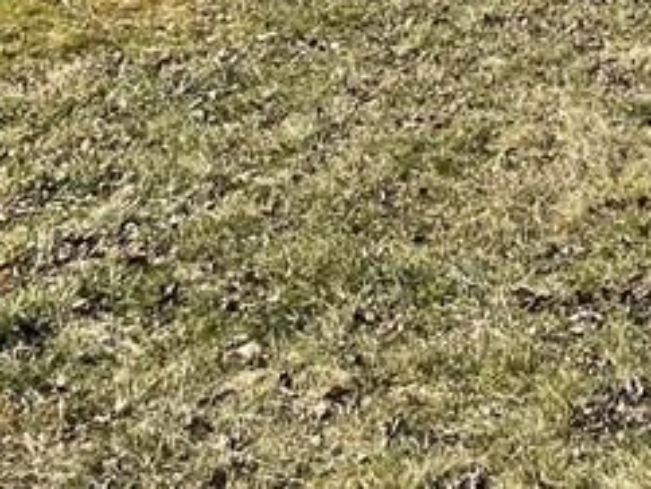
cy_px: -510
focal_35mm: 110
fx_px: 2071
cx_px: 786
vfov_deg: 11.9
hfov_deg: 17.1
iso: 32
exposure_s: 1/2506
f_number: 1.6
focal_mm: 4.2
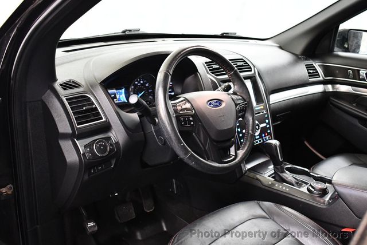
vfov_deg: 36.9
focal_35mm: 36
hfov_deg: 53.1
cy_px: 122
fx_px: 367
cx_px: 184
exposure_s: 1/60
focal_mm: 18
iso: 3600
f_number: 3.5
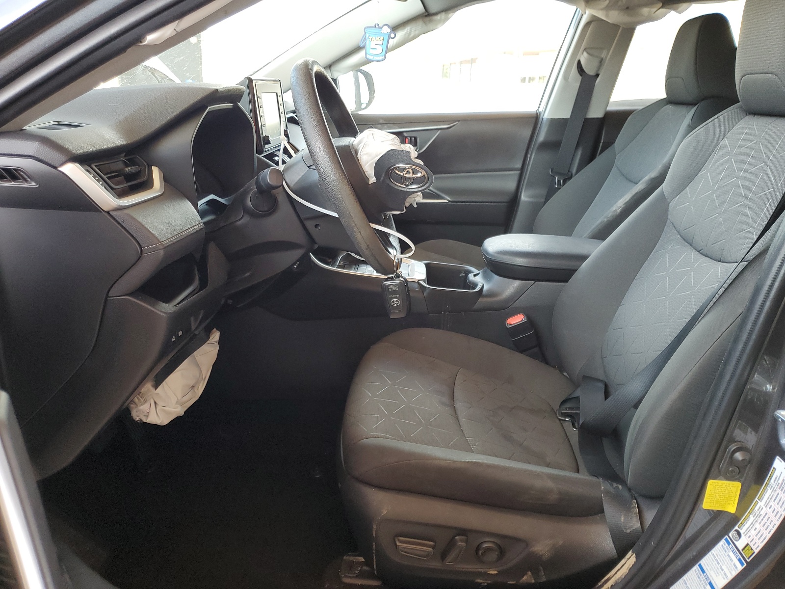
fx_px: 590
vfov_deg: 53.1
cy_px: 294
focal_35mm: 26
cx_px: 392
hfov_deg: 67.3
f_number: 1.5
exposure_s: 1/120
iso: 83
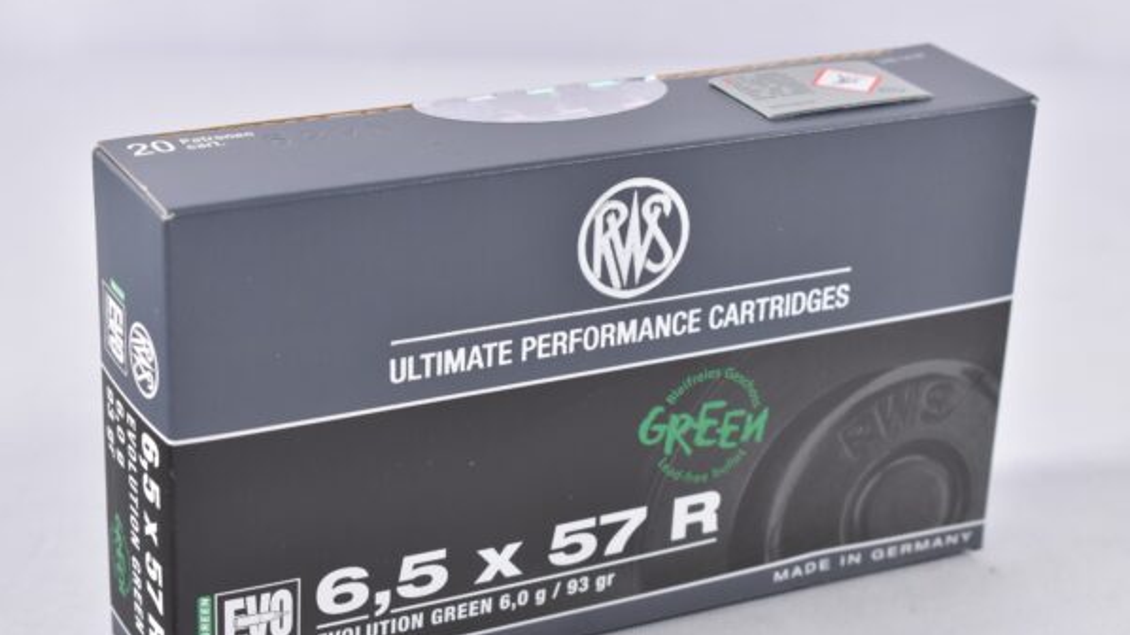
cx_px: 565
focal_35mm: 82
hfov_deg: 25.9
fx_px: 2456
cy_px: 367
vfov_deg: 14.7
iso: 640
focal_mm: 52
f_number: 5.6
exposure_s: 1/50
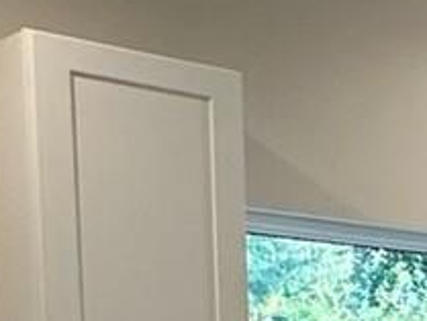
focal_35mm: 107
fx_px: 1321
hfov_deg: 13.5
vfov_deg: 12.9
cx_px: 1017
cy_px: 528
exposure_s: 1/99
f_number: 2.2
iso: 200
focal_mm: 2.22
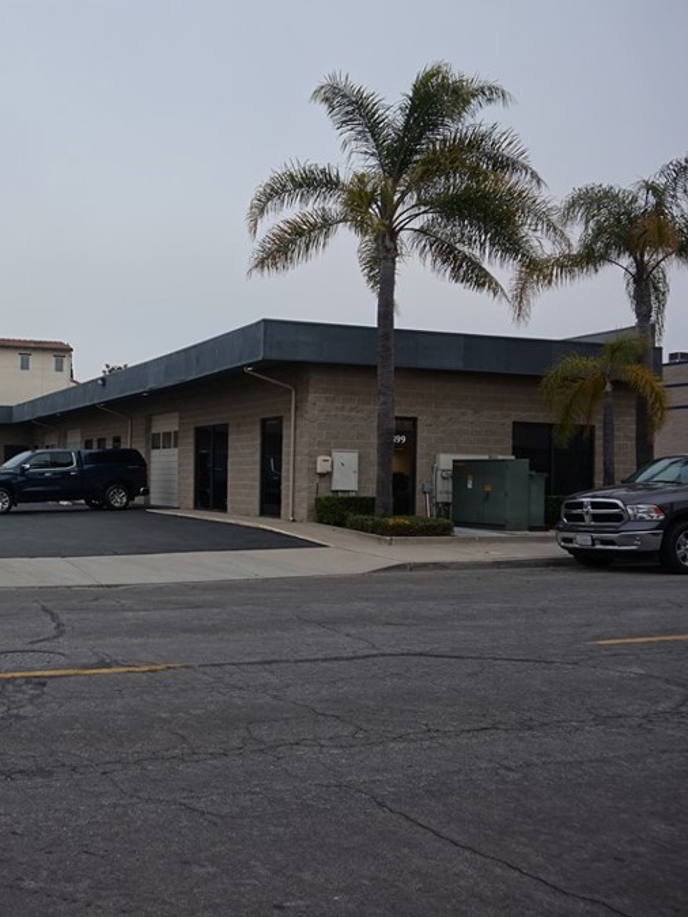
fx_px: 928
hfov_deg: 37.5
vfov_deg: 52.6
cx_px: 46
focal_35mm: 35
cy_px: 454
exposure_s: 1/80
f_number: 5
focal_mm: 16
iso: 100
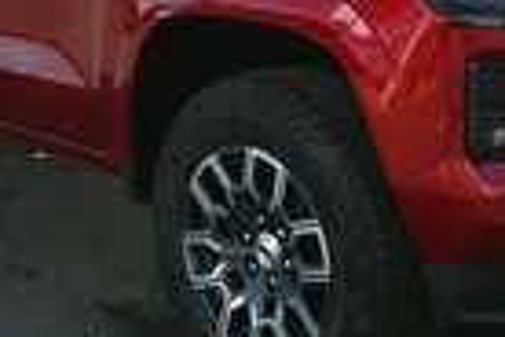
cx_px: 231
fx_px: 1220
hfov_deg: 23.4
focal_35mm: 87
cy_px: 49
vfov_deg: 15.6
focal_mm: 20
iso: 180
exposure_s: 1/250
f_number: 8
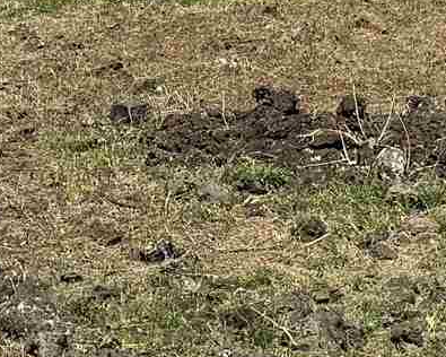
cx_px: 544
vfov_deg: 8.3
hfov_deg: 10.4
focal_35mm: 182
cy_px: -158
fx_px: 2402
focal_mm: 6.76
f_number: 1.78
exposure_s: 1/4950
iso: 80
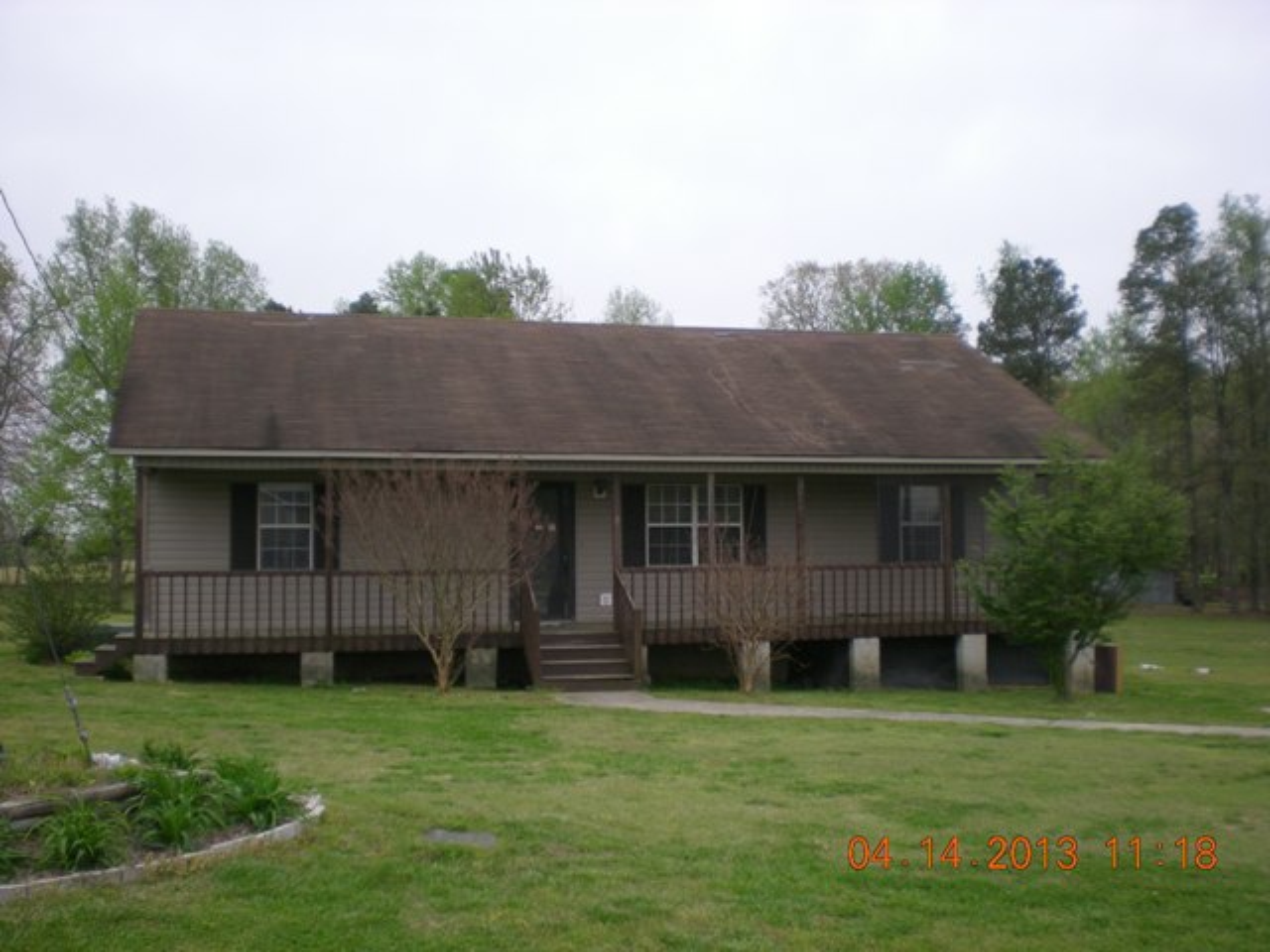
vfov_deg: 37.7
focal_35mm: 38
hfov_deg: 49.0
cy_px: 476
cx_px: 635
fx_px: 1394
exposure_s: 1/149
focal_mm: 6.3
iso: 50
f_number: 3.1
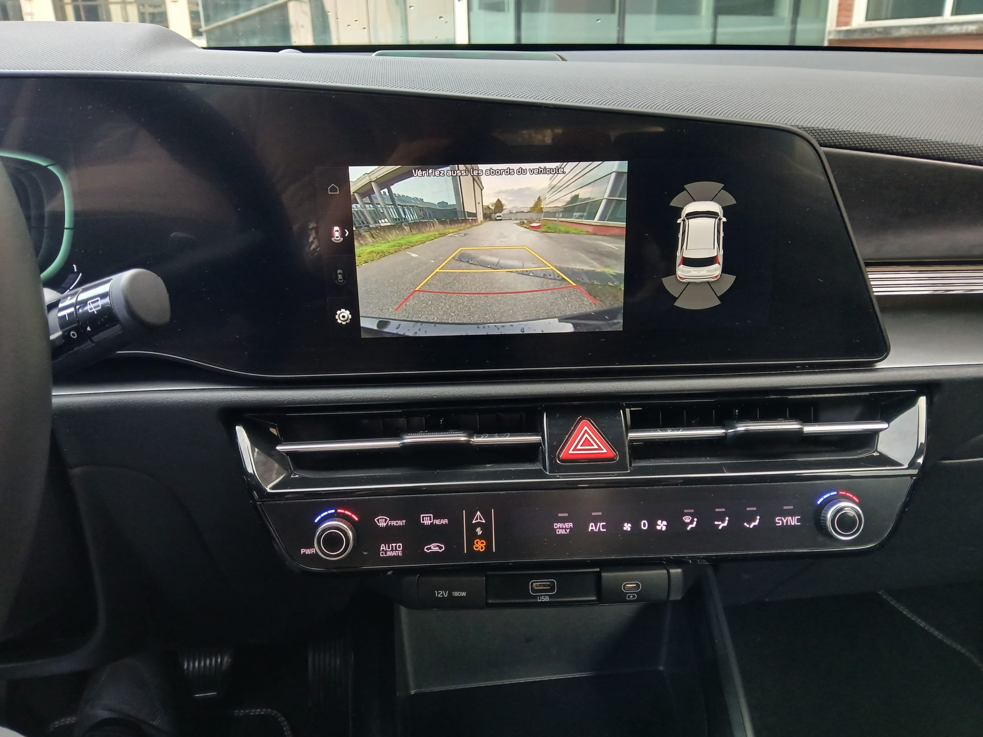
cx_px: 492
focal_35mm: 26
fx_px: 738
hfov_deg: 67.3
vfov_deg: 53.1
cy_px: 368
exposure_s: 1/50
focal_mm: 3.98
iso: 160
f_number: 1.8
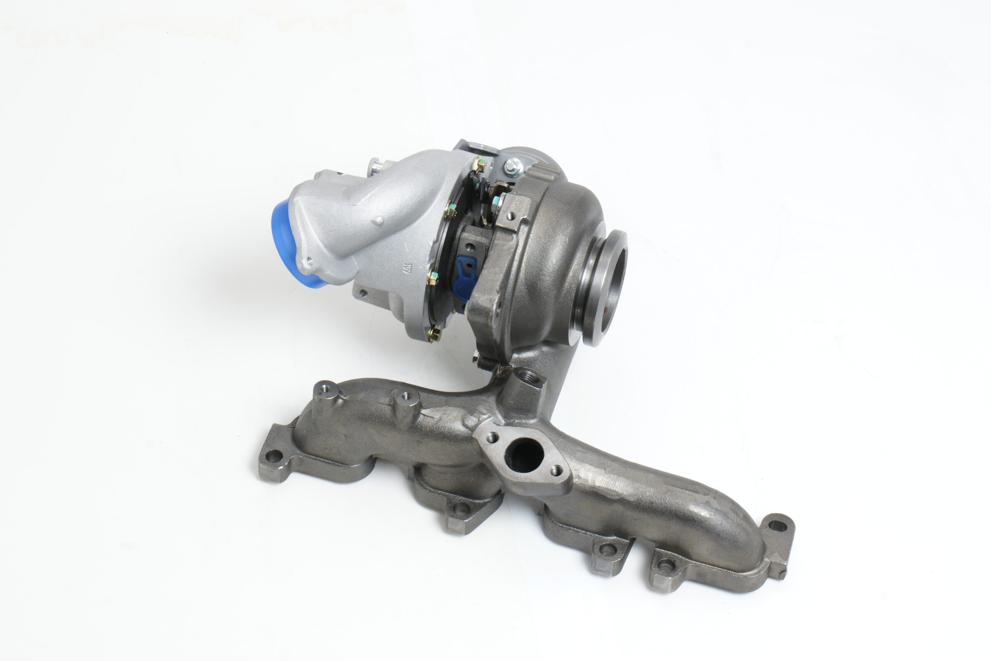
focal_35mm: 82
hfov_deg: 24.6
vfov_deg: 16.6
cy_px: 330
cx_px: 496
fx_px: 2271
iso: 125
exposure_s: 1/100
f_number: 18
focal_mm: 55
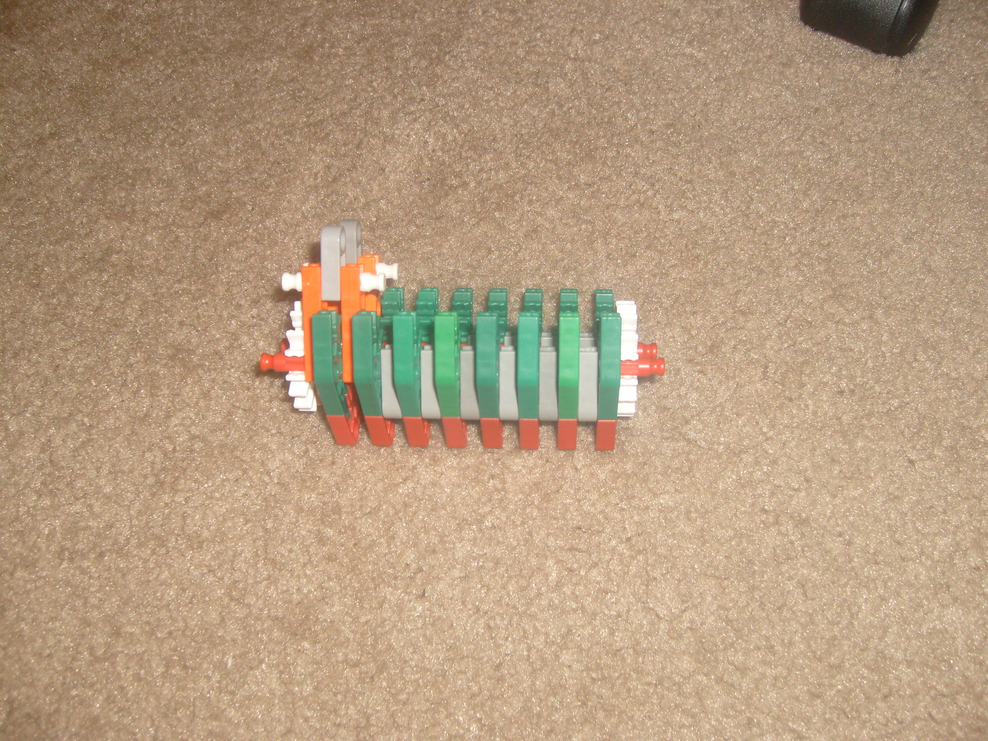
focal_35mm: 35
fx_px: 999
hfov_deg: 52.6
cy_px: 370
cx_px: 494
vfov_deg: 40.7
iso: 100
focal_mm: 5.8
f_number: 2.8
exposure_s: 1/45
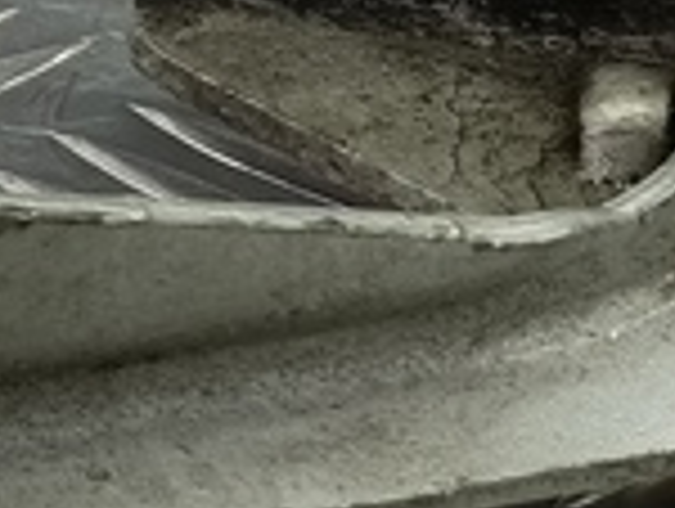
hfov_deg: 12.1
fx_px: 3066
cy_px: 198
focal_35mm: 157
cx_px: -274
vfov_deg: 9.5
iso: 133
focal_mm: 4.11
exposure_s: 1/50
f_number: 1.6
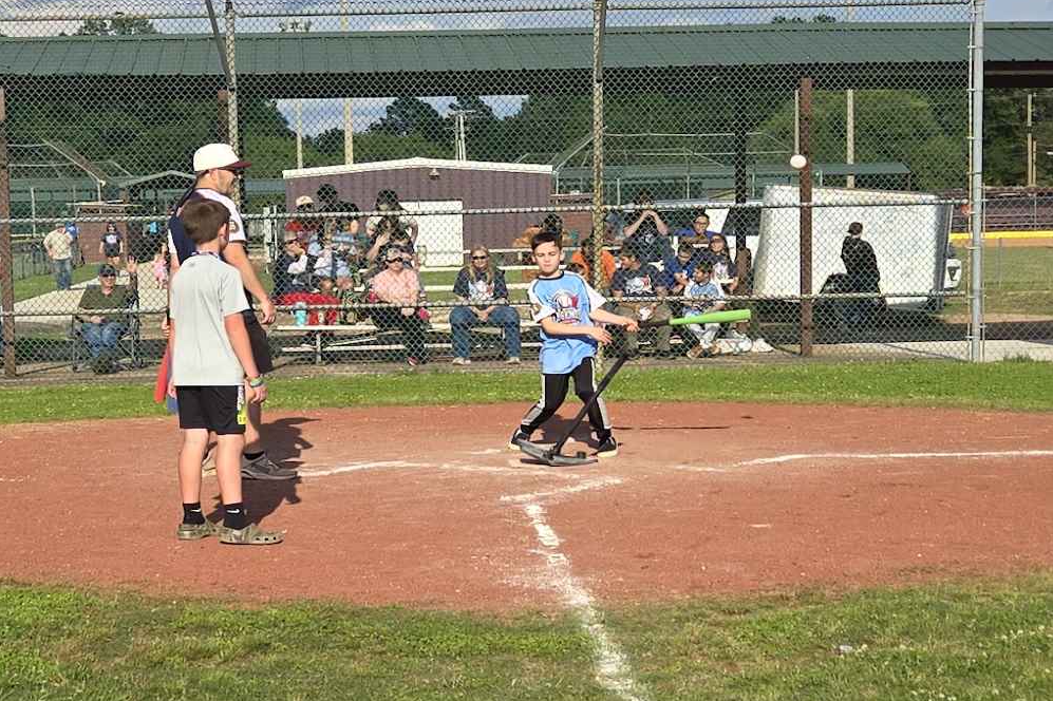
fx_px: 702
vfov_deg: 53.1
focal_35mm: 24
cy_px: 364
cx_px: 526
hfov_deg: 73.8
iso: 25
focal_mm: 5.4
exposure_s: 1/2693
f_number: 1.8
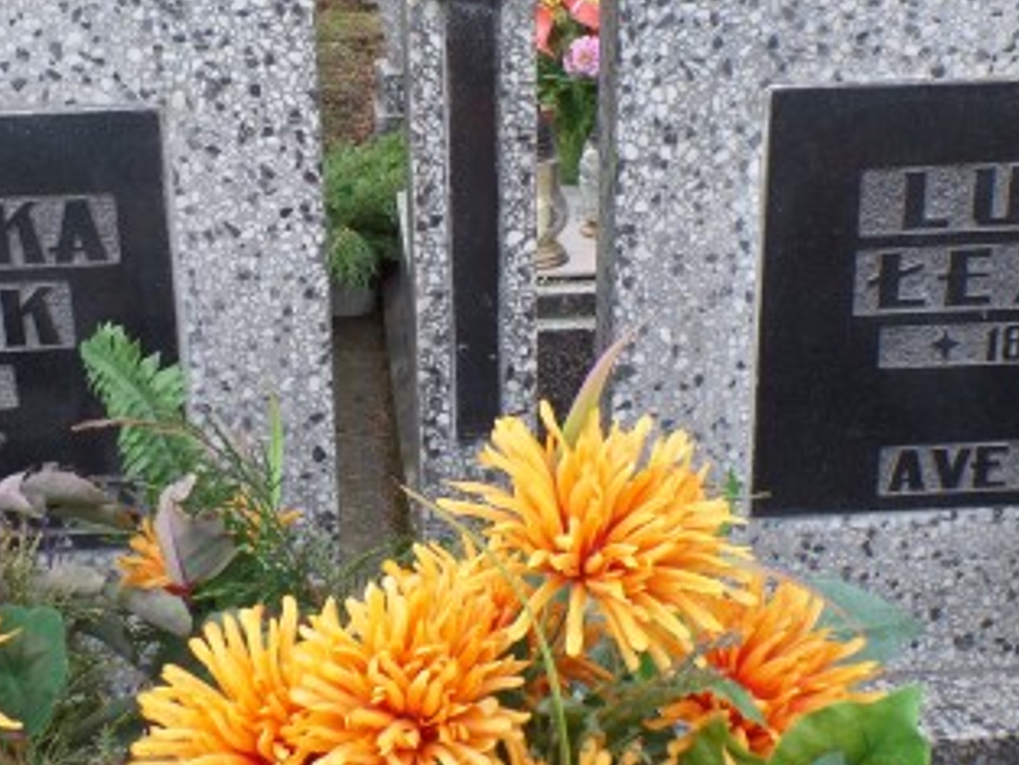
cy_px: 290
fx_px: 1384
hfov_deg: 40.3
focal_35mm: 47
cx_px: 417
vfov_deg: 30.8
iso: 100
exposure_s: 1/90
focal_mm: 4.1
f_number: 3.5
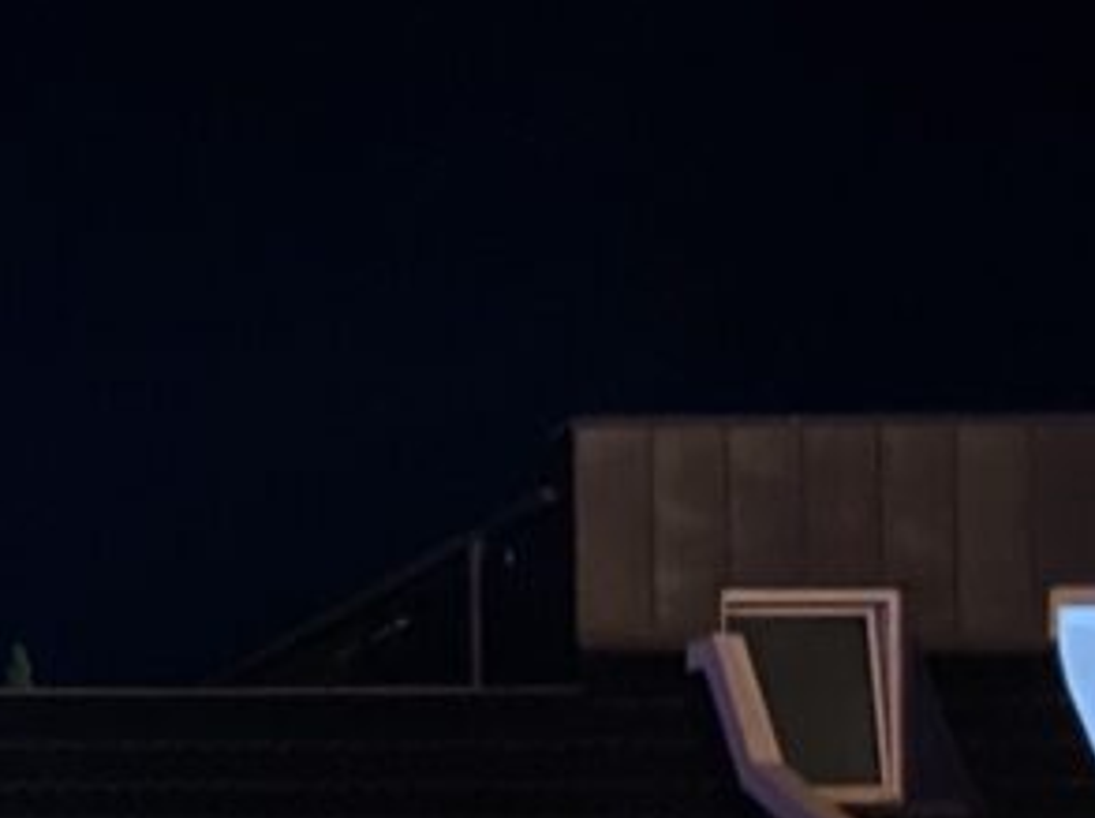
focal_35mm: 91
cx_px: -811
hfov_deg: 17.8
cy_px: 1098
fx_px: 2875
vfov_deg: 15.3
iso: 640
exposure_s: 1/8
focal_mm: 4.25
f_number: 1.8
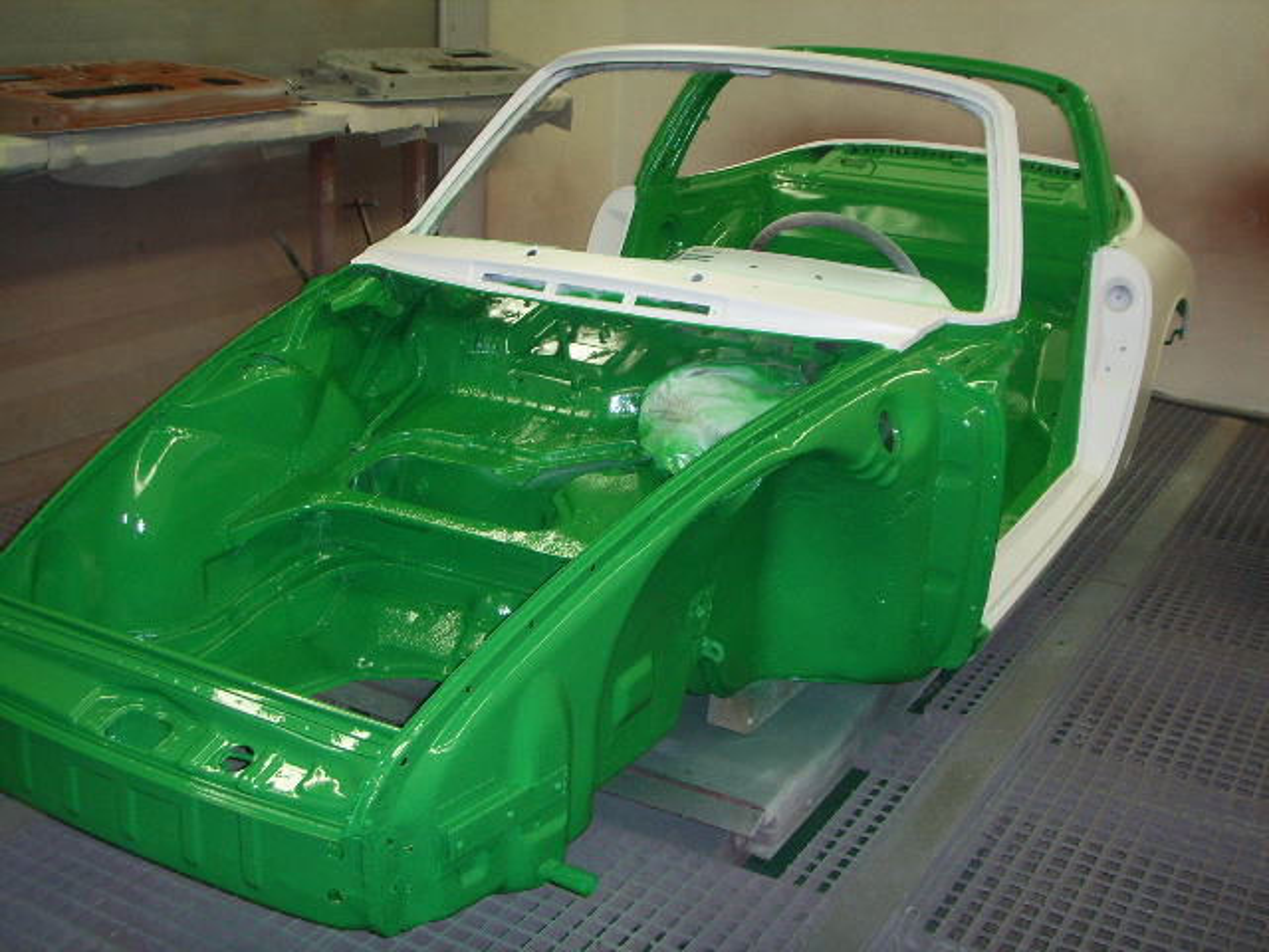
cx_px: 634
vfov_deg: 36.8
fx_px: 1430
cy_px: 476
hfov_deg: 47.9
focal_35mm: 39
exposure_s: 1/45
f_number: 3.5
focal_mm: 6.6
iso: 115
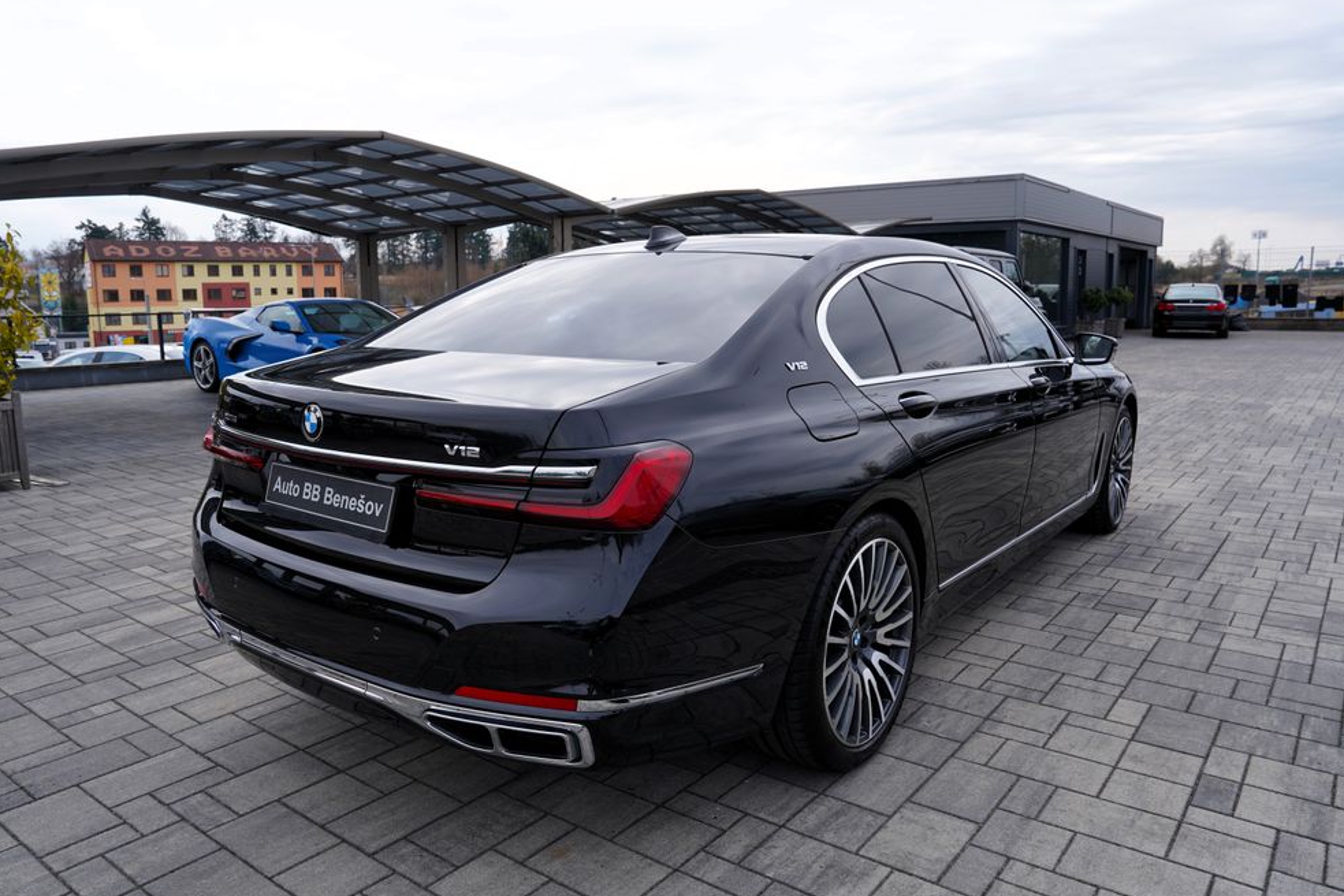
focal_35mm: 25
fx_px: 933
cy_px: 453
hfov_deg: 71.5
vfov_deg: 51.3
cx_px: 652
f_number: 7.1
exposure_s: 1/200
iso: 100
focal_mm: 24
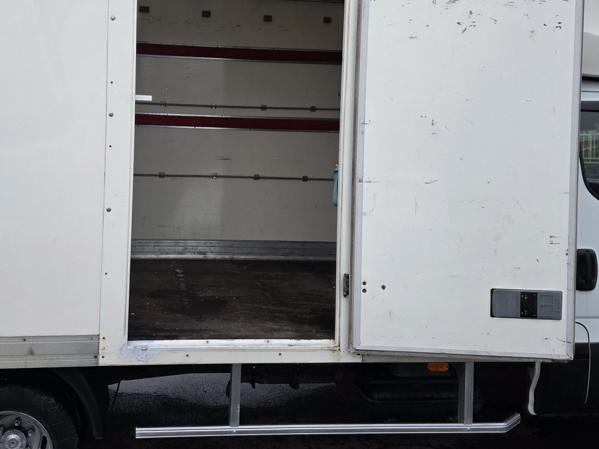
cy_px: 167
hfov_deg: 55.6
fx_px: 554
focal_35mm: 32
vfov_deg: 43.8
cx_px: 200
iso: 200
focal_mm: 6.25
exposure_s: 1/180
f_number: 1.7
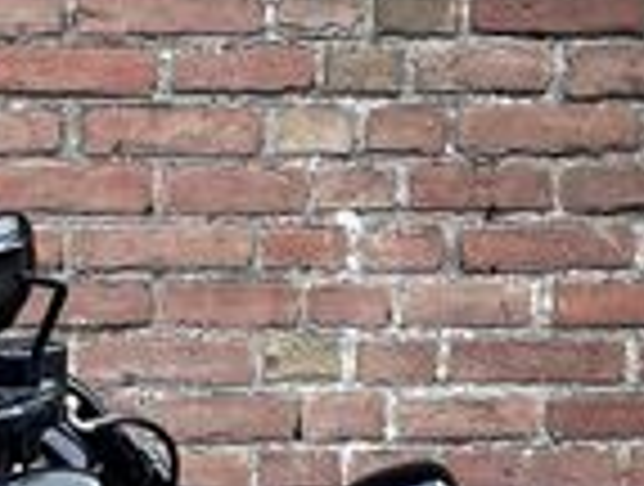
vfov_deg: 11.3
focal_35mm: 116
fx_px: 2164
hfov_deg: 15.6
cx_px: -329
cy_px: 1040
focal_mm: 4.2
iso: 32
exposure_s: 1/279
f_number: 1.6
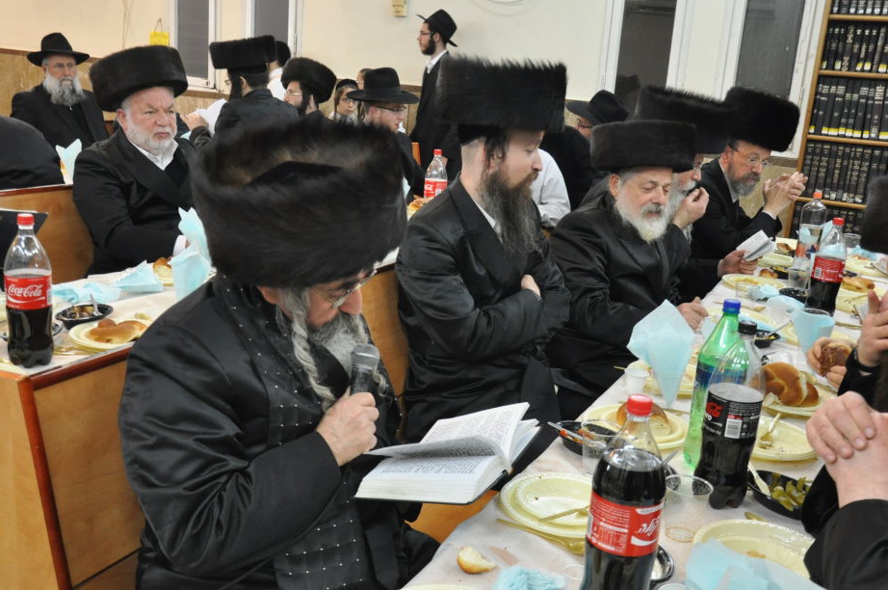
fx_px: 985
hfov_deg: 48.5
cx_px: 441
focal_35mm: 40
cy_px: 292
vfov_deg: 33.3
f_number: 5.6
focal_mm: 24
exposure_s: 1/60
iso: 1000
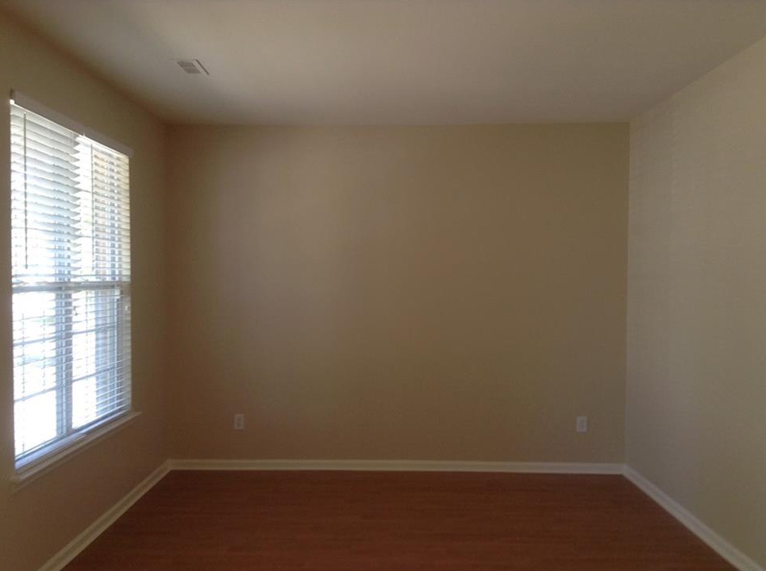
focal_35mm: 35
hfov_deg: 52.7
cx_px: 364
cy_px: 301
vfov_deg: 40.6
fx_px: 773
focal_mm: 3.3
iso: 32
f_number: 2.4
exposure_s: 1/30
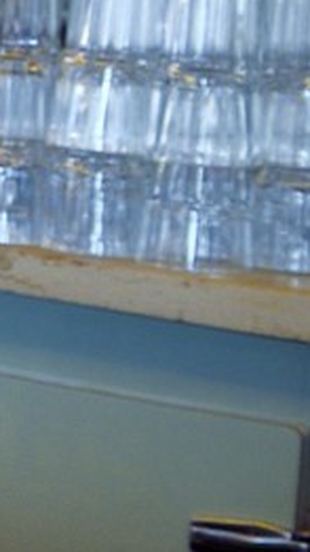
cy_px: 124
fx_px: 2899
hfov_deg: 5.0
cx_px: -1238
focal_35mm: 198
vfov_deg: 10.9
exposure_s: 1/30
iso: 800
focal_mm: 31
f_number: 7.1
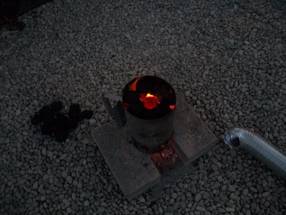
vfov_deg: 44.2
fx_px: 264
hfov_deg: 56.8
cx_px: 143
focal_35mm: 32
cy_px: 108
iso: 220
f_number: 2.9
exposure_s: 1/8
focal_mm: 5.7
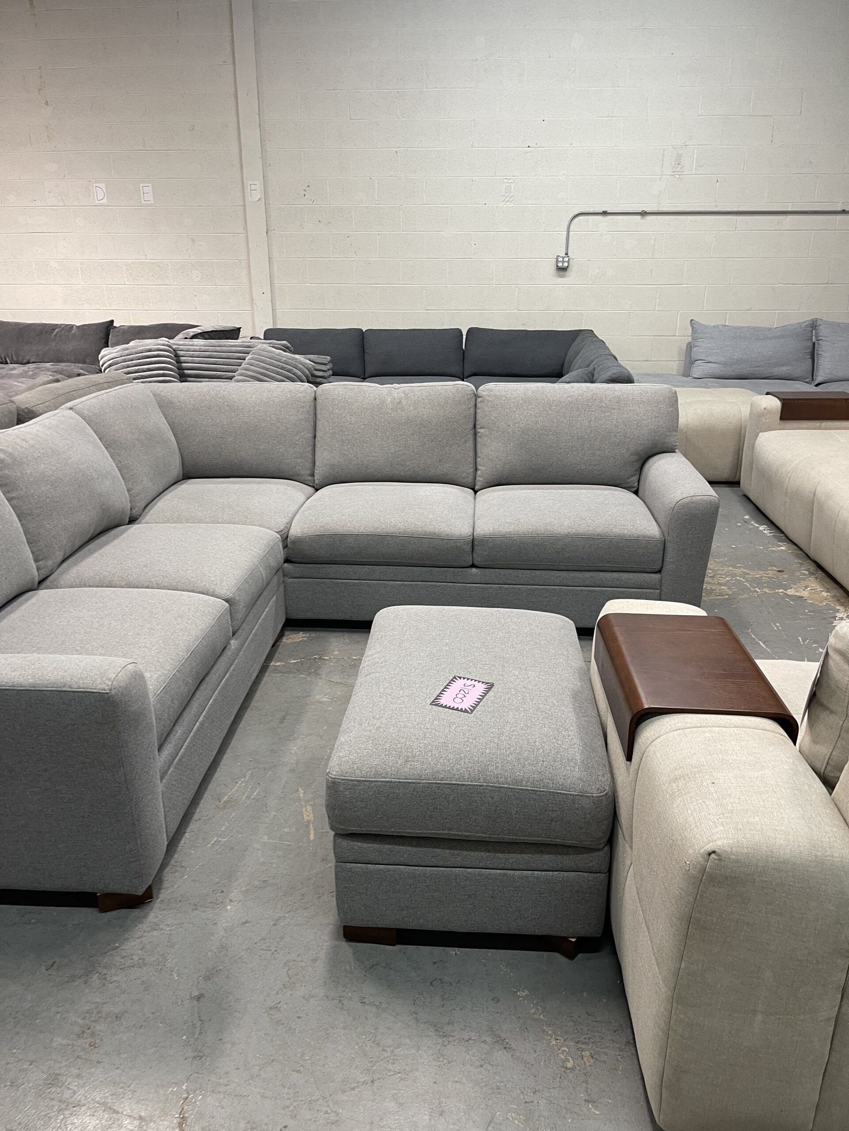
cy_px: 566
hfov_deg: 54.9
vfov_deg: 69.4
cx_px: 424
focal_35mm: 25
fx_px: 818
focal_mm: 5.1
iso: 125
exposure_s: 1/60
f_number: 1.6
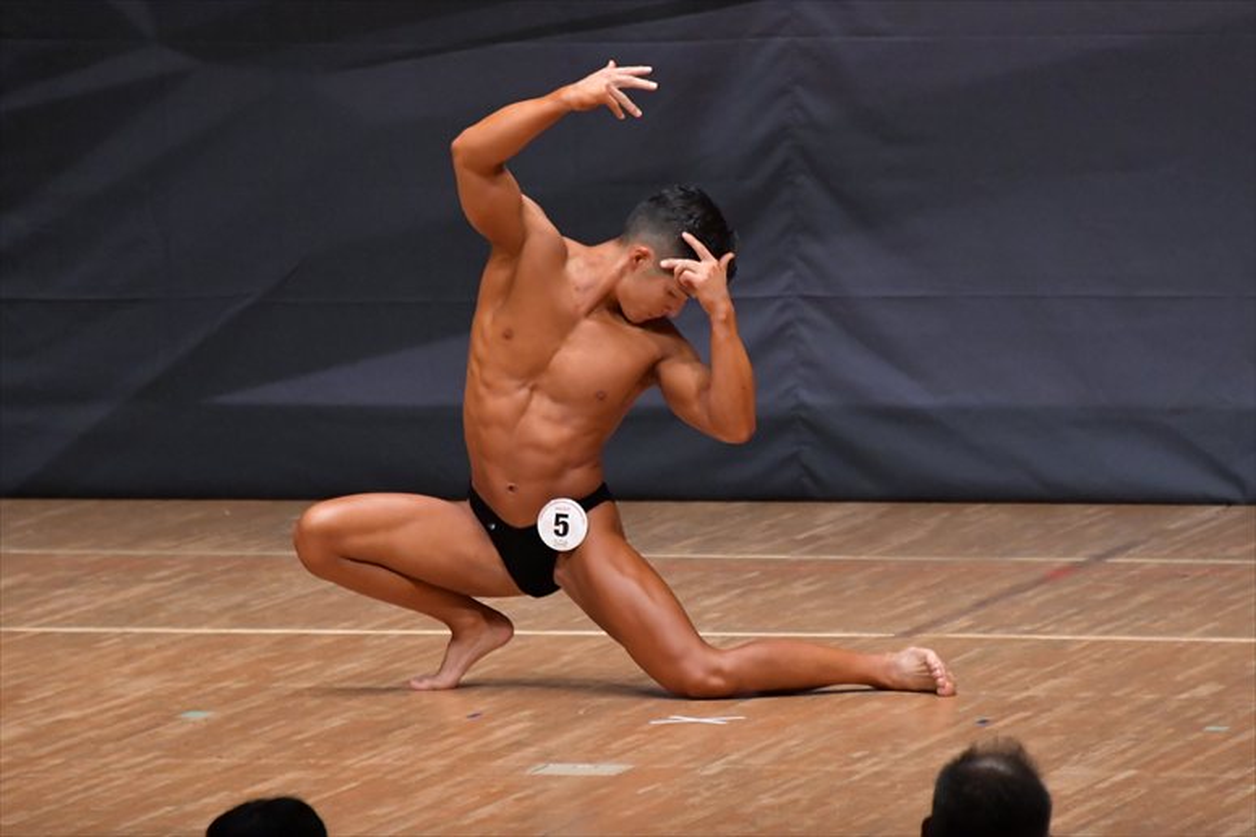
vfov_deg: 3.7
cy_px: 418
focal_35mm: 375
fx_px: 13077
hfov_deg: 5.5
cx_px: 628
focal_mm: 250
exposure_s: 1/400
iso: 6400
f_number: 5.6
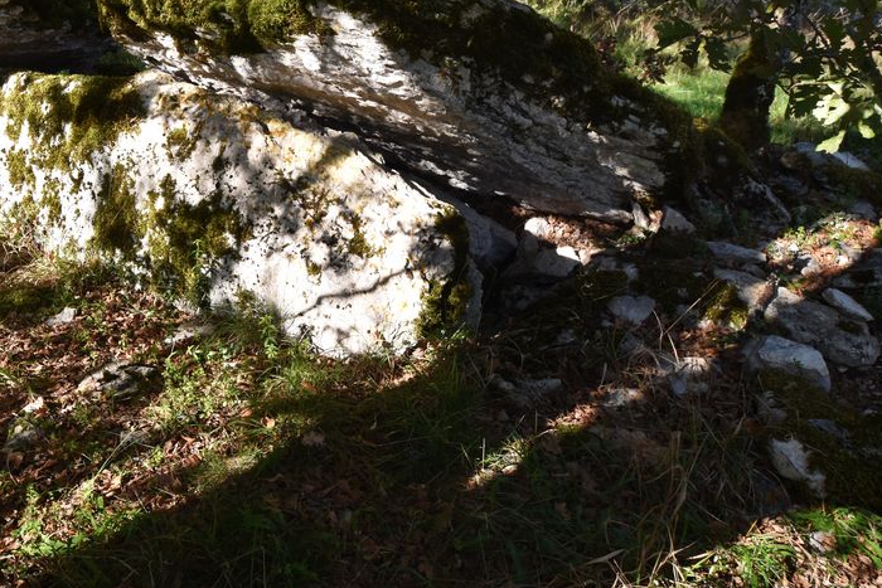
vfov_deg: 46.4
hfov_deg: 64.1
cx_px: 239
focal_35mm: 27
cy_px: 155
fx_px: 662
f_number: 8
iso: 400
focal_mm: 12
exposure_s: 1/250
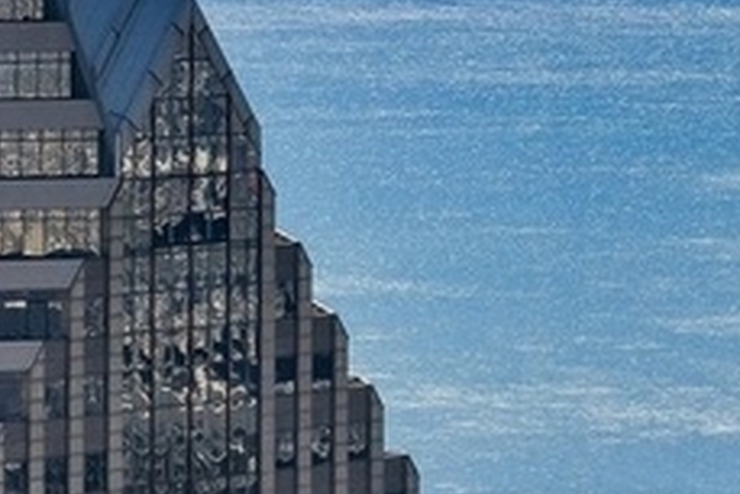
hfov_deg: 5.1
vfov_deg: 3.5
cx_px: 1881
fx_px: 8001
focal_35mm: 389
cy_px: 1072
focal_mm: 55
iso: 200
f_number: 9.5
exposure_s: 1/250
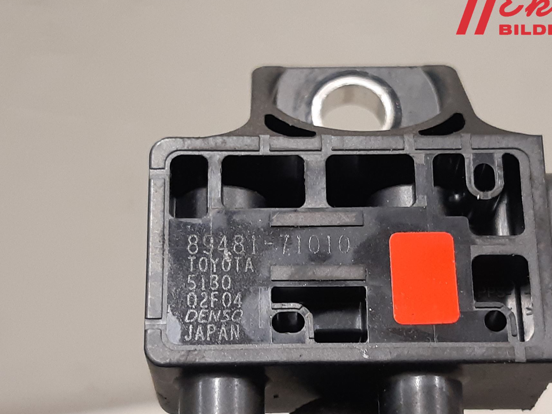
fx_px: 494
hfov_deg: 58.0
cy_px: 227
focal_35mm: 31
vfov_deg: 45.4
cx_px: 324
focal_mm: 3.93
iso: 200
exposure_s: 1/50
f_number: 1.7
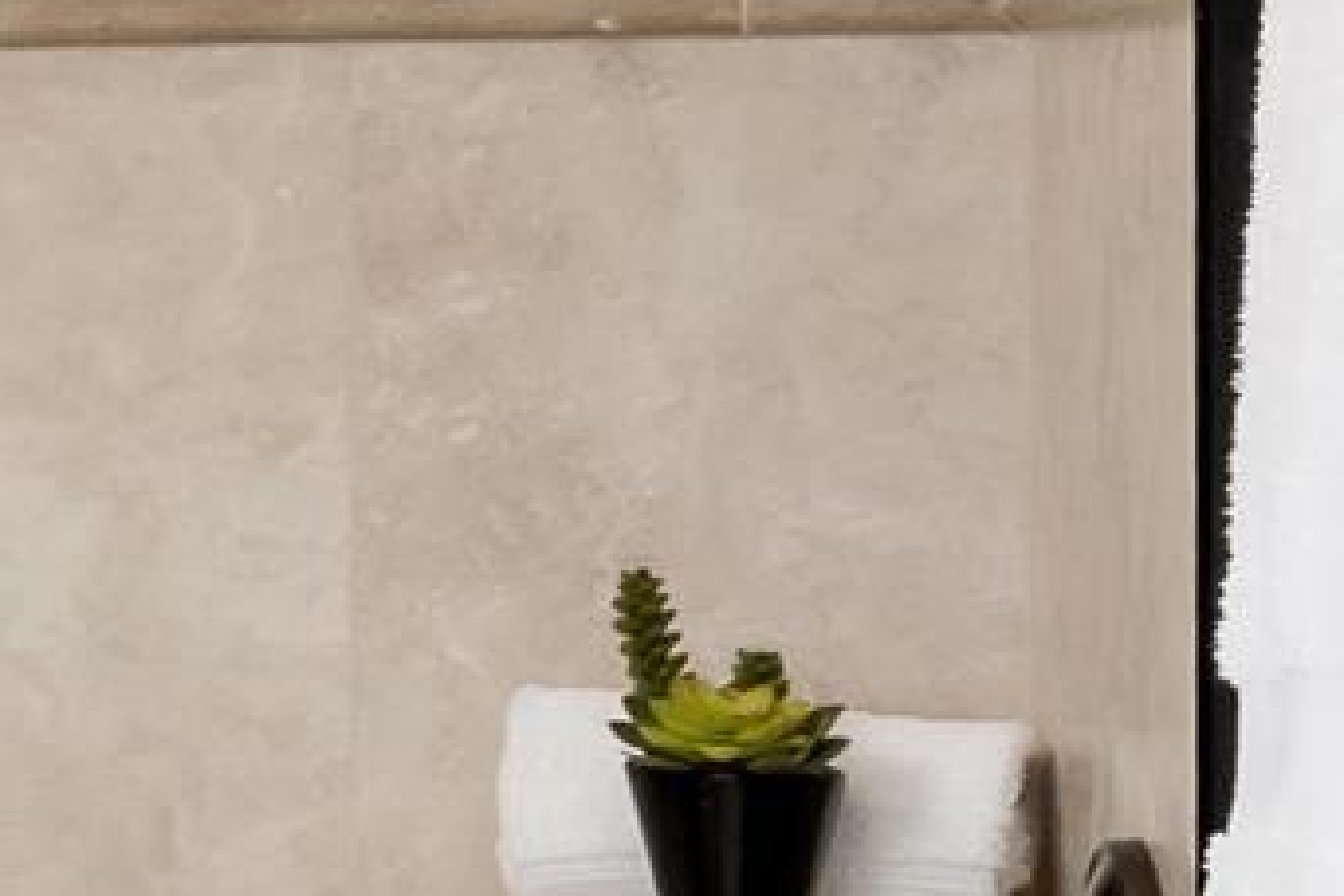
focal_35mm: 117
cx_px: -3270
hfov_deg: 9.8
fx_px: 4368
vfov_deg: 11.7
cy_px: 314
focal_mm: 16
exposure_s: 1/10
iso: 500
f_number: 8
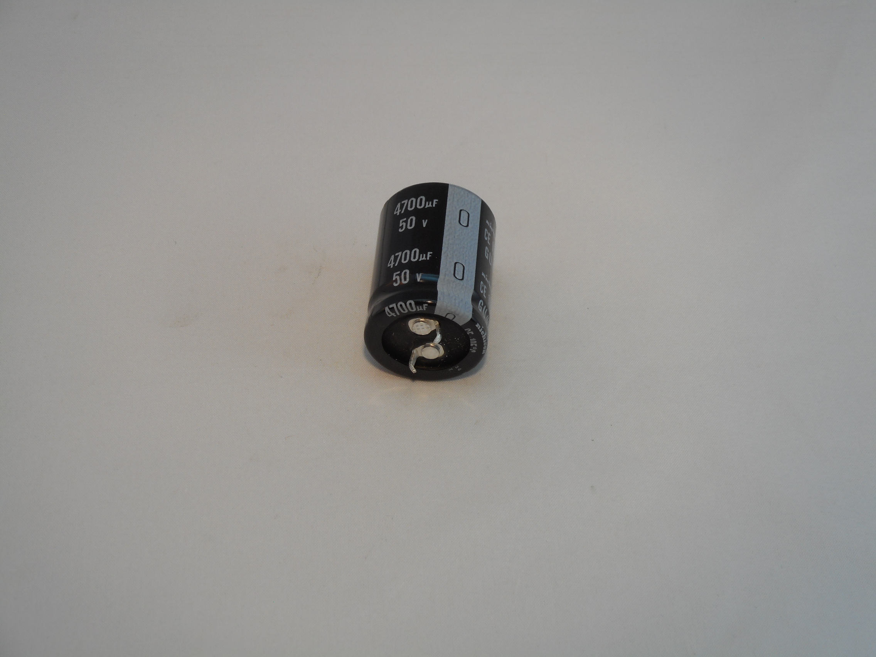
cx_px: 438
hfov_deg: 25.3
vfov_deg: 19.1
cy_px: 328
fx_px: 1949
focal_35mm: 77
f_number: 5.5
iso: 80
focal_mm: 13.8
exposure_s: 1/30
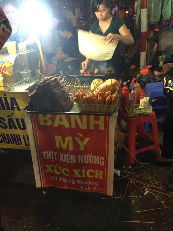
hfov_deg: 48.2
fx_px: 193
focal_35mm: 29
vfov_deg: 61.7
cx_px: 86
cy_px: 116
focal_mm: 4.15
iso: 250
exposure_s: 1/33
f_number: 2.2
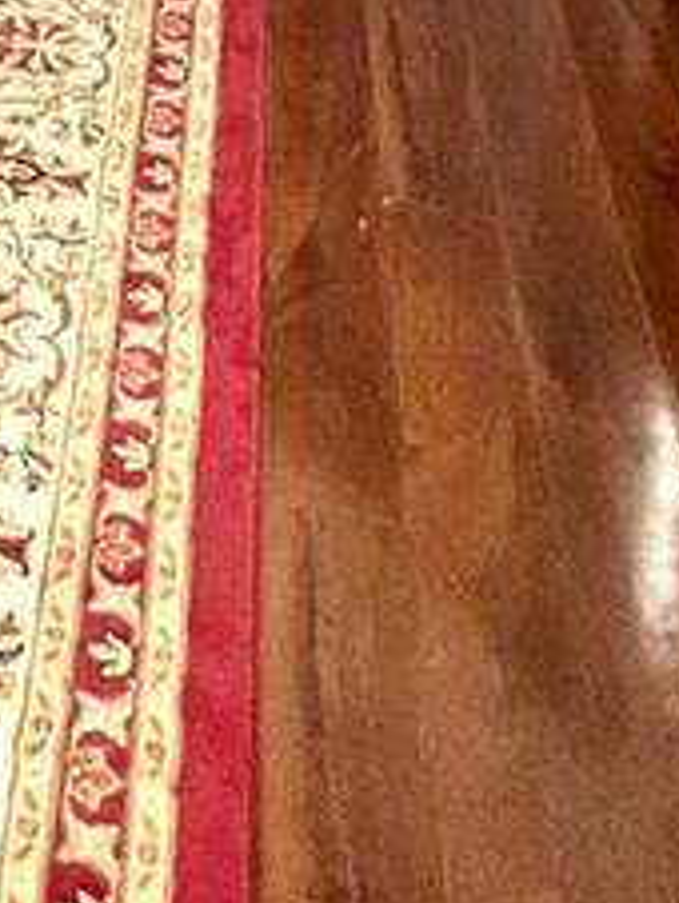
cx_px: -248
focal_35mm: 69
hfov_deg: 19.4
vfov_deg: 18.4
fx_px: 1801
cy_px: -903
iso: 500
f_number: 1.8
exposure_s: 1/60
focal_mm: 1.57
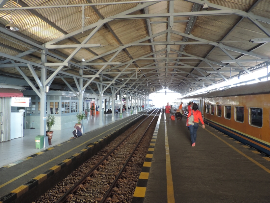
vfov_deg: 56.8
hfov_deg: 71.6
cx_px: 135
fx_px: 187
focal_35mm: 24
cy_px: 102
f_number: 3
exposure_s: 1/30
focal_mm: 4.3
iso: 320
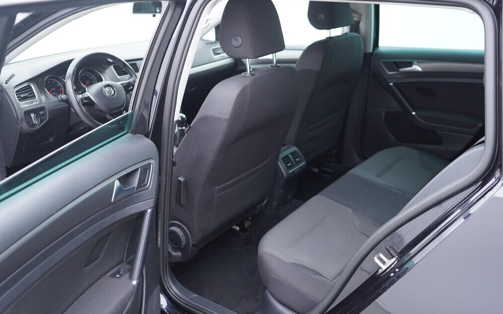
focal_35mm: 37
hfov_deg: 52.7
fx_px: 507
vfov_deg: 34.4
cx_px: 251
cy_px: 150
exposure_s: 1/40
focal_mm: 24
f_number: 2.8
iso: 320
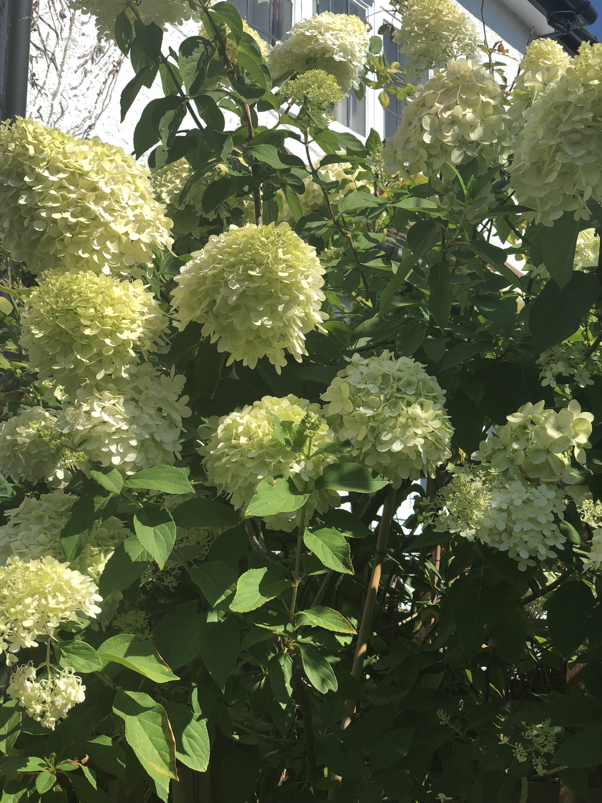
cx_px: 301
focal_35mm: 52
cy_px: 402
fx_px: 1206
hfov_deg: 28.0
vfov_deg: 36.8
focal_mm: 6
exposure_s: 1/842
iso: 16
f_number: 2.4
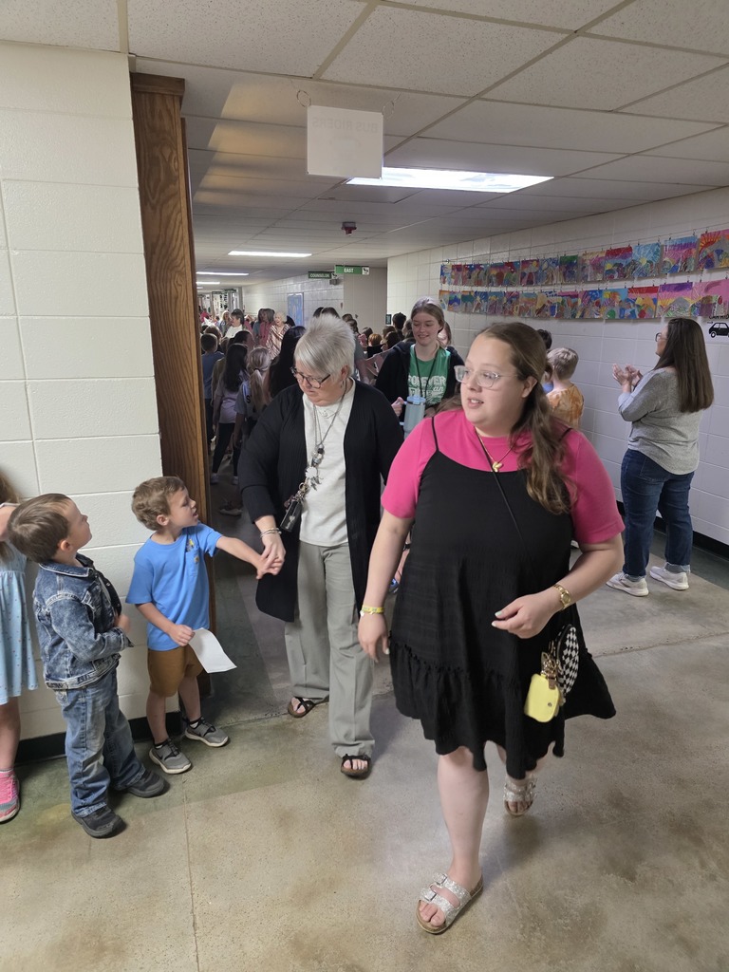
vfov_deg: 73.9
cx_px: 364
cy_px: 486
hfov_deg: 58.9
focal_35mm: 23
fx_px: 646
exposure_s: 1/120
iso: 640
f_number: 1.7
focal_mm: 6.3
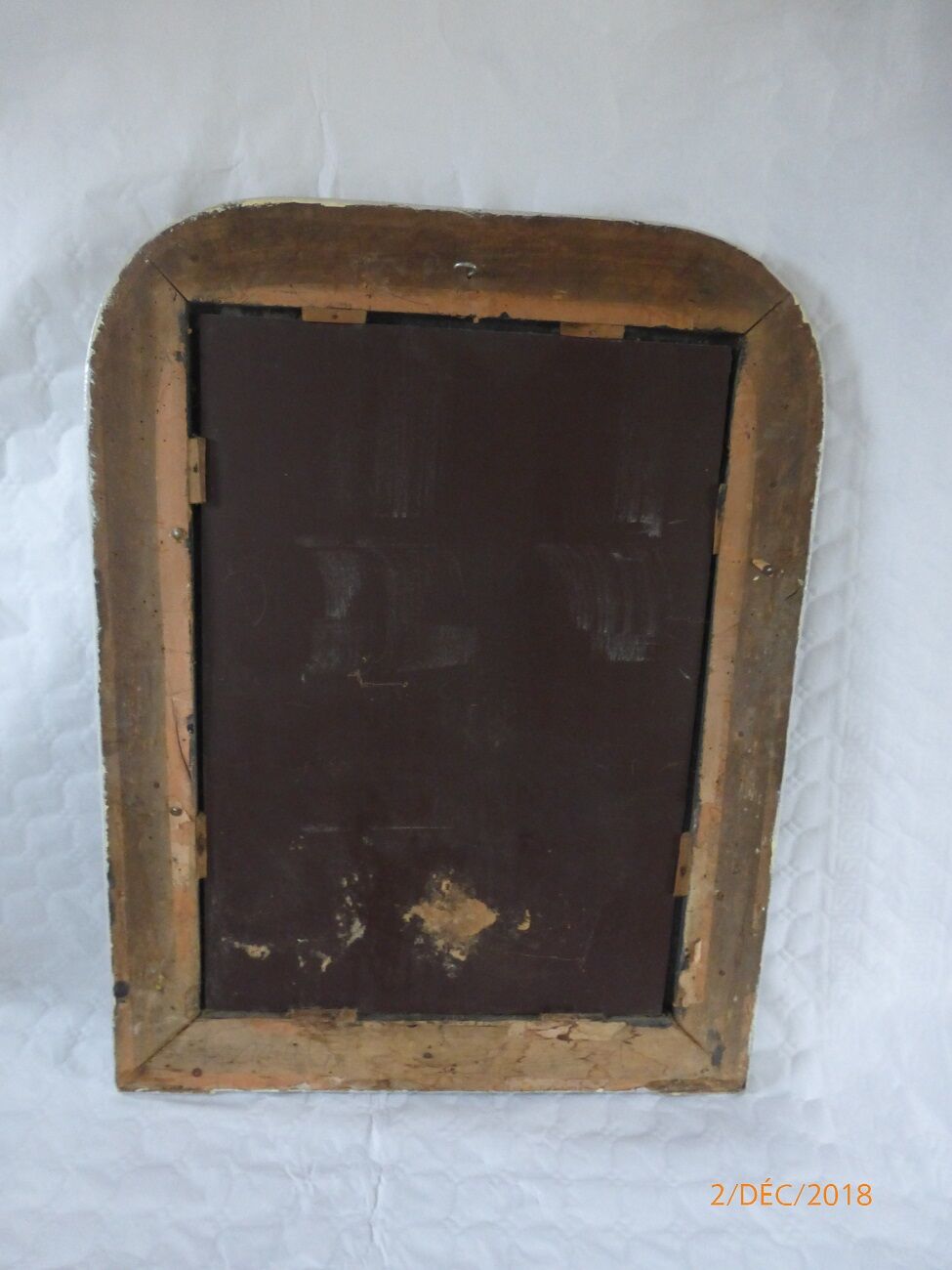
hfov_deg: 54.9
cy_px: 635
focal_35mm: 25
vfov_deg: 69.4
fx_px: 917
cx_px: 476
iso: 400
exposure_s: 1/5
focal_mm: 4.3
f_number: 3.3
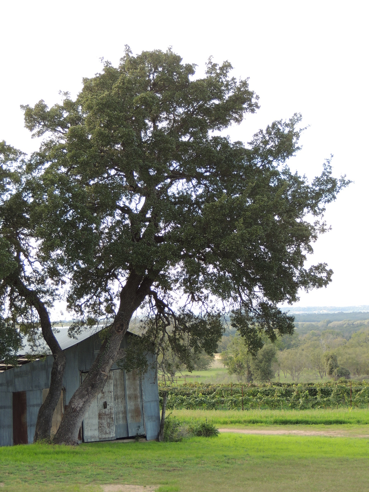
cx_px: 184
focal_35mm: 90
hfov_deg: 16.4
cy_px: 246
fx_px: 1279
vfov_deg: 21.8
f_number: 4.1
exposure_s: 1/100
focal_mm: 16
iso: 100
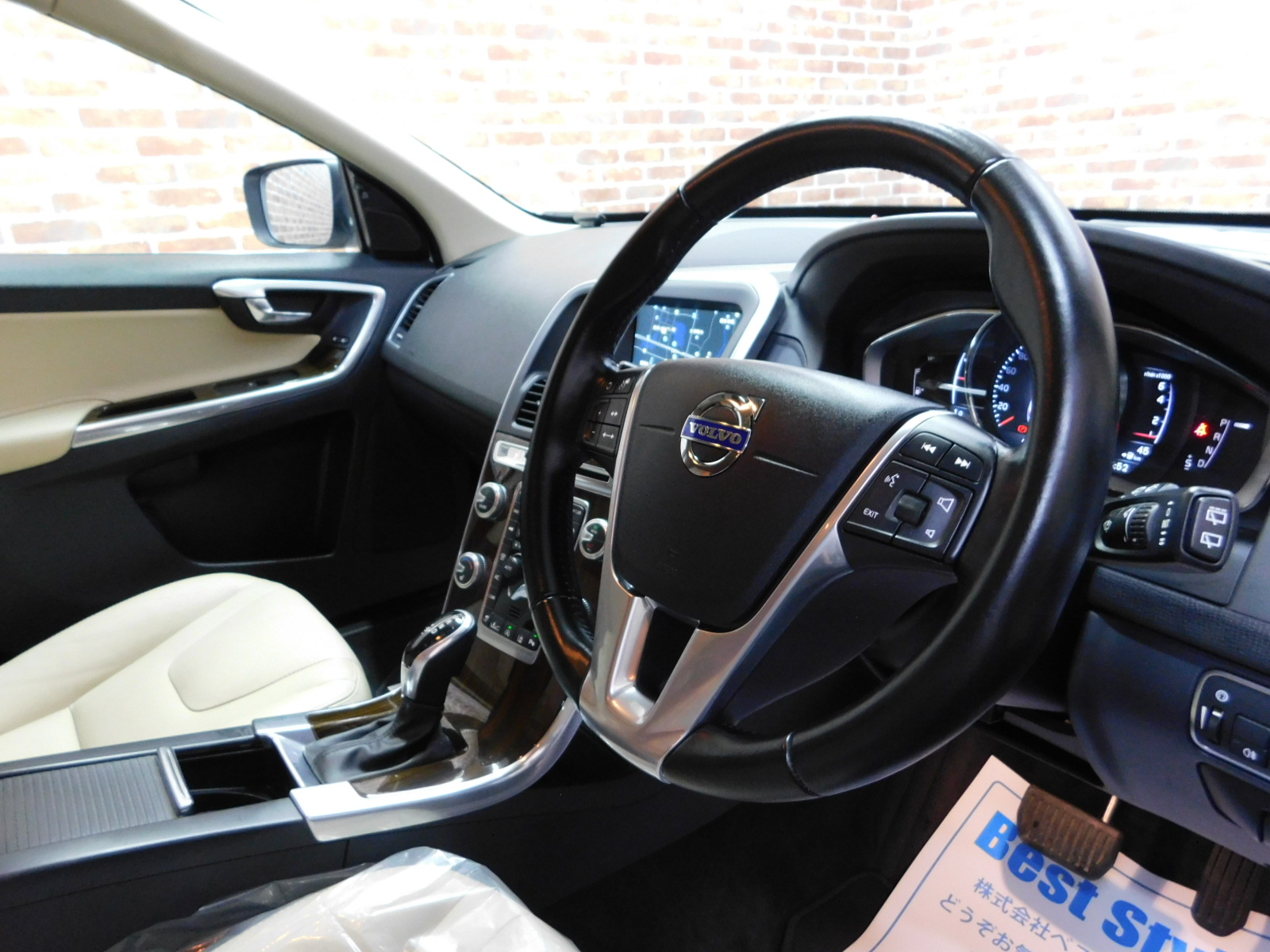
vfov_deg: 58.9
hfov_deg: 73.9
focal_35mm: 23
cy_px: 476
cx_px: 635
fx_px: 844
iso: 400
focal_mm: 4
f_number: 3
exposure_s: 1/10
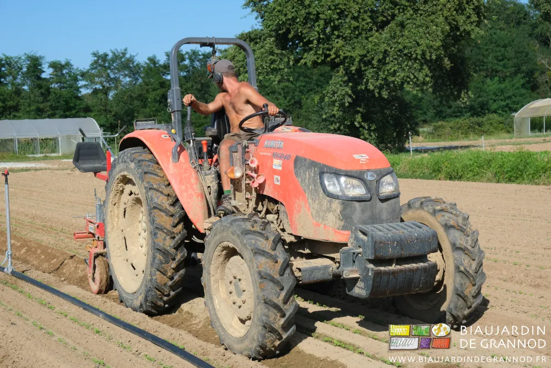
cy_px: 184
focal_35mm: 69
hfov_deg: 29.2
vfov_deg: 19.7
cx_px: 276
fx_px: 1056
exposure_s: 1/750
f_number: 8
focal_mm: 46.3
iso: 320
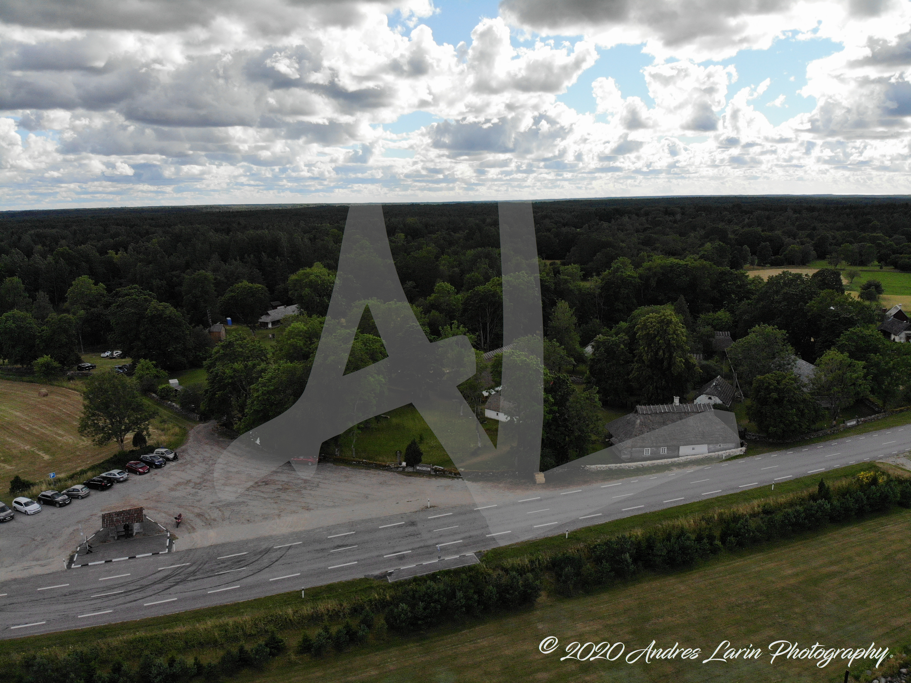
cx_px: 456
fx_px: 631
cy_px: 342
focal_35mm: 24
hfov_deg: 71.6
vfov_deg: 56.8
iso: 101
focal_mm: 4.5
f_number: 2.8
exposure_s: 1/1919
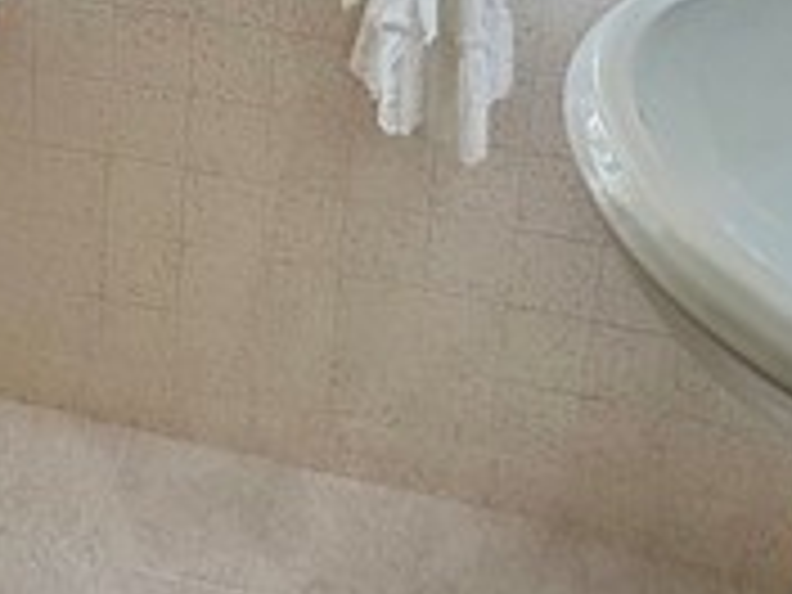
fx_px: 1167
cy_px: -297
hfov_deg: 37.3
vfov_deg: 23.1
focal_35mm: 51
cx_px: 315
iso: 40
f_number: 2.2
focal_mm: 2.22
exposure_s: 1/178
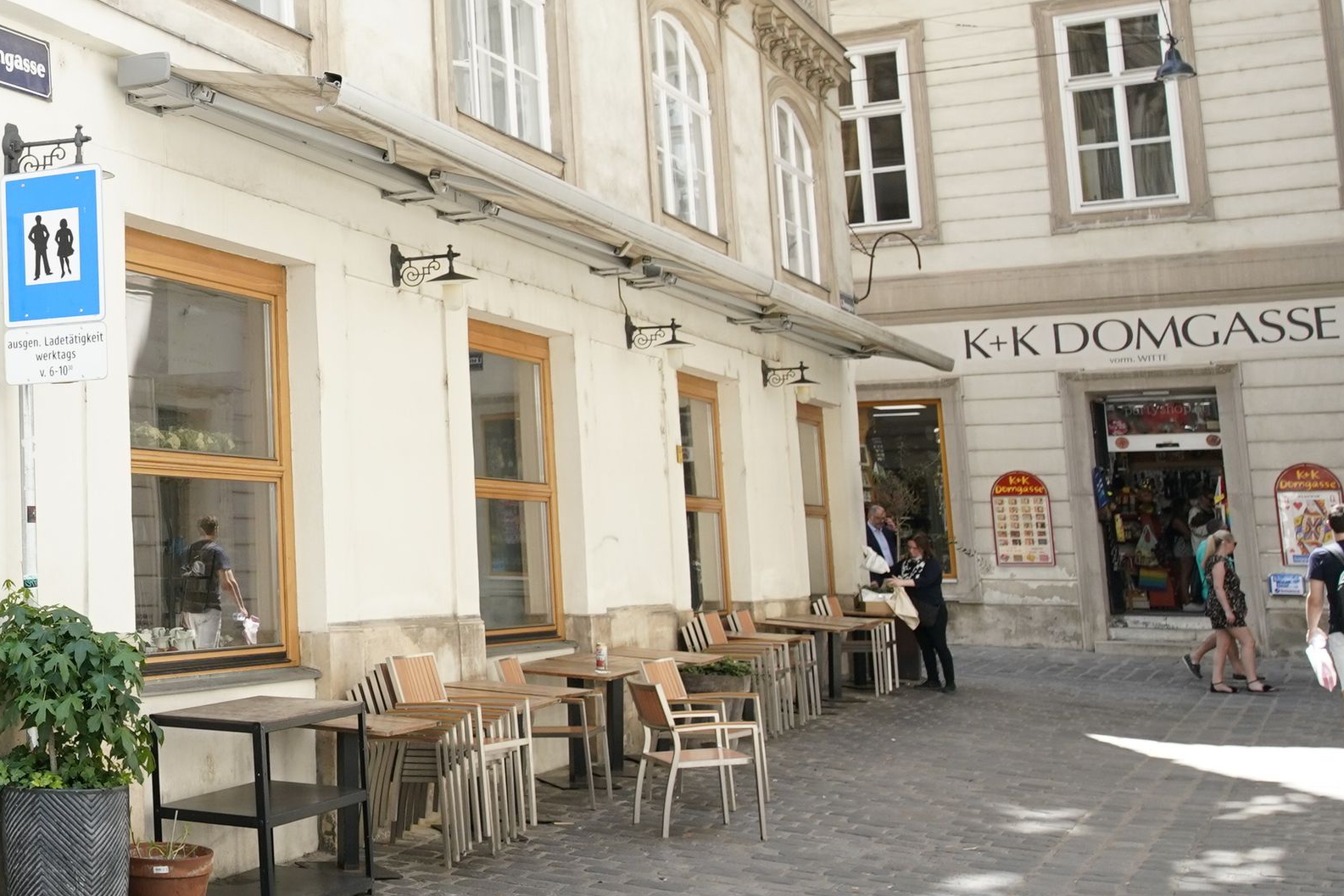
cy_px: 223
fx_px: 1979
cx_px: -186
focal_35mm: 53
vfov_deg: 25.2
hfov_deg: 32.3
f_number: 5.6
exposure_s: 1/250
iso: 500
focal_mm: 21
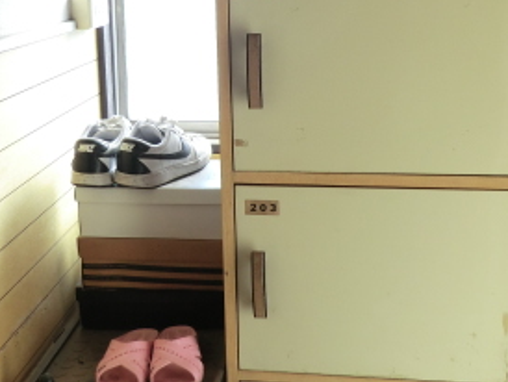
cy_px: 169
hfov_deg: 34.2
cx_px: 195
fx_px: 823
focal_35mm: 56
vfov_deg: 26.1
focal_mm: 4.3
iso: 80
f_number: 3.2
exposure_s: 1/60
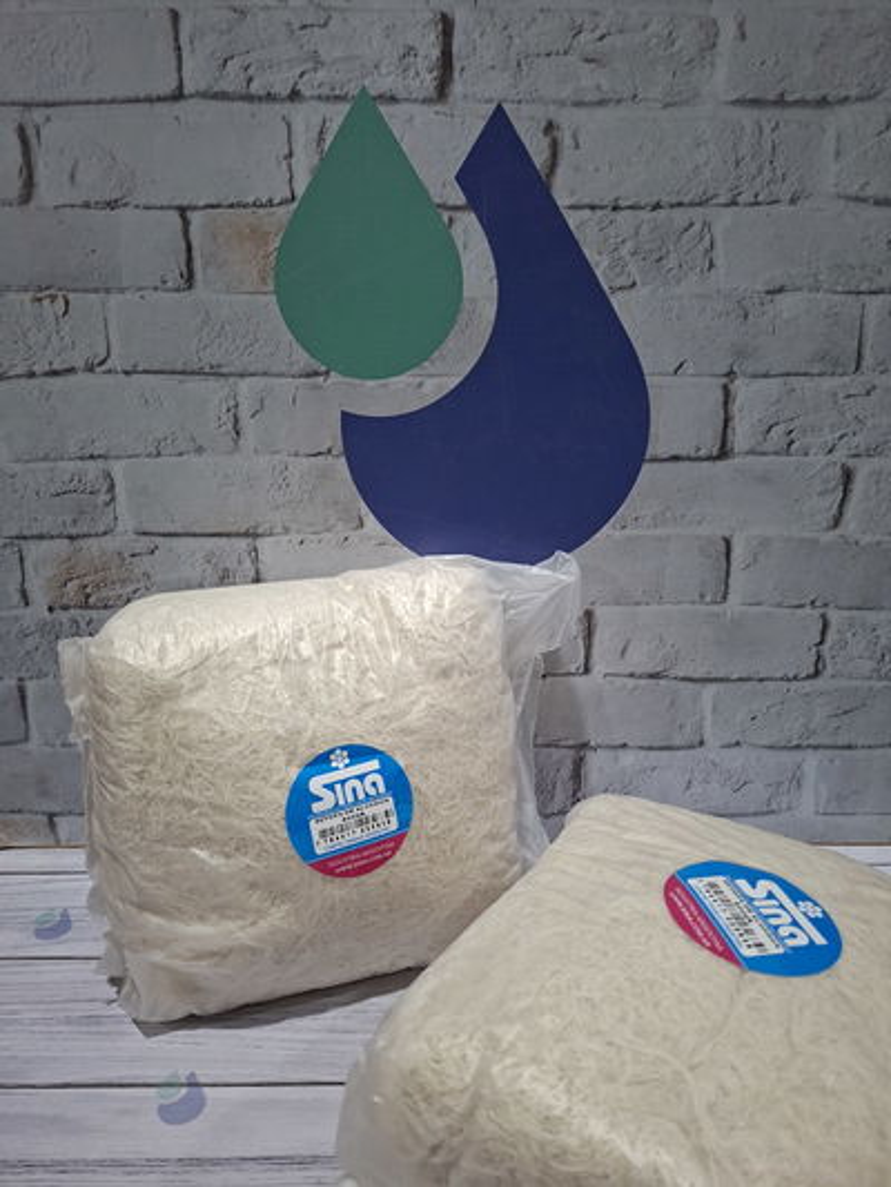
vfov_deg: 73.9
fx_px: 789
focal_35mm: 23
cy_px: 594
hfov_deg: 58.9
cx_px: 446
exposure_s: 1/50
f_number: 1.8
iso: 320
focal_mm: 5.54
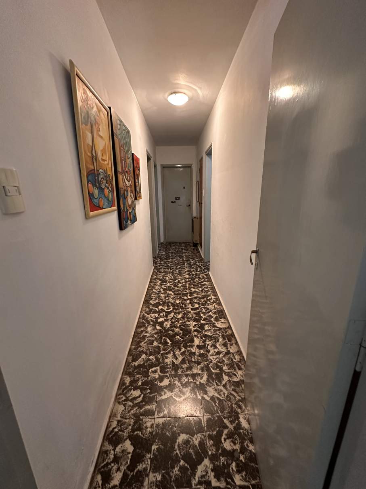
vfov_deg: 102.1
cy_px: 244
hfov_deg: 85.7
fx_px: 197
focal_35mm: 14
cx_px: 183
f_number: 2.2
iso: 500
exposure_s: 1/50
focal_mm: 2.22
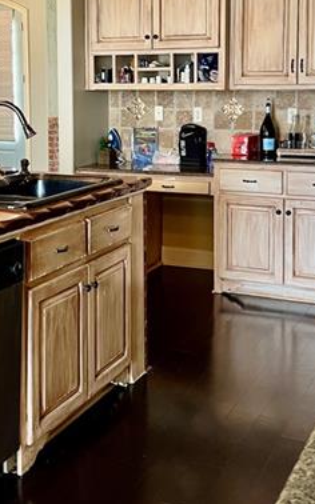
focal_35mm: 56
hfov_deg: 23.1
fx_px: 770
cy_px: 137
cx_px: 143
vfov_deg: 35.6
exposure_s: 1/60
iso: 160
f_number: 1.5
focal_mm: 5.7
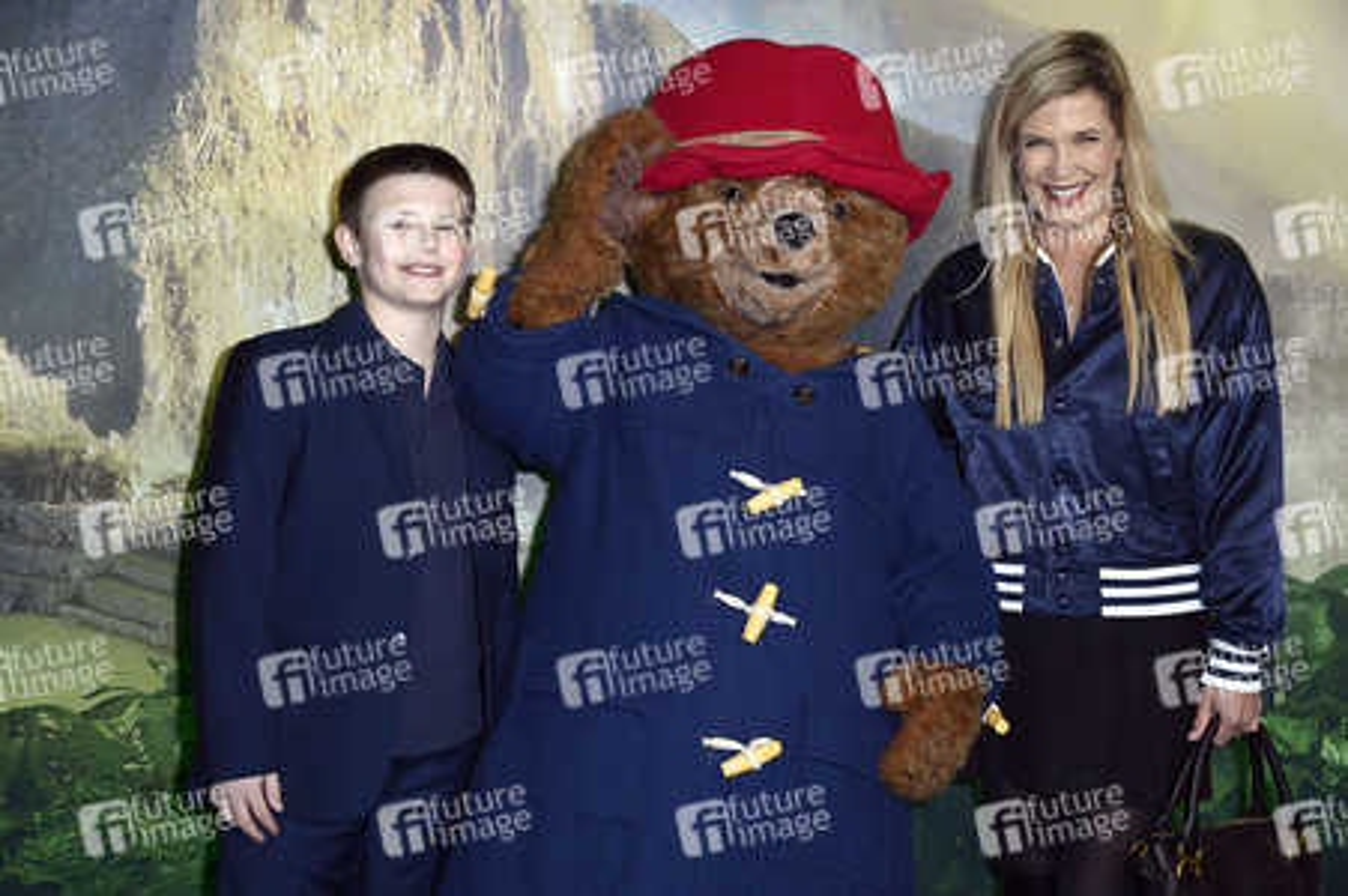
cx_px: 674
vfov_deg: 20.9
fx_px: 2432
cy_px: 448
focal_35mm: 65
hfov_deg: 31.0
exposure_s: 1/250
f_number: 5
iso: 500
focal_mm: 65
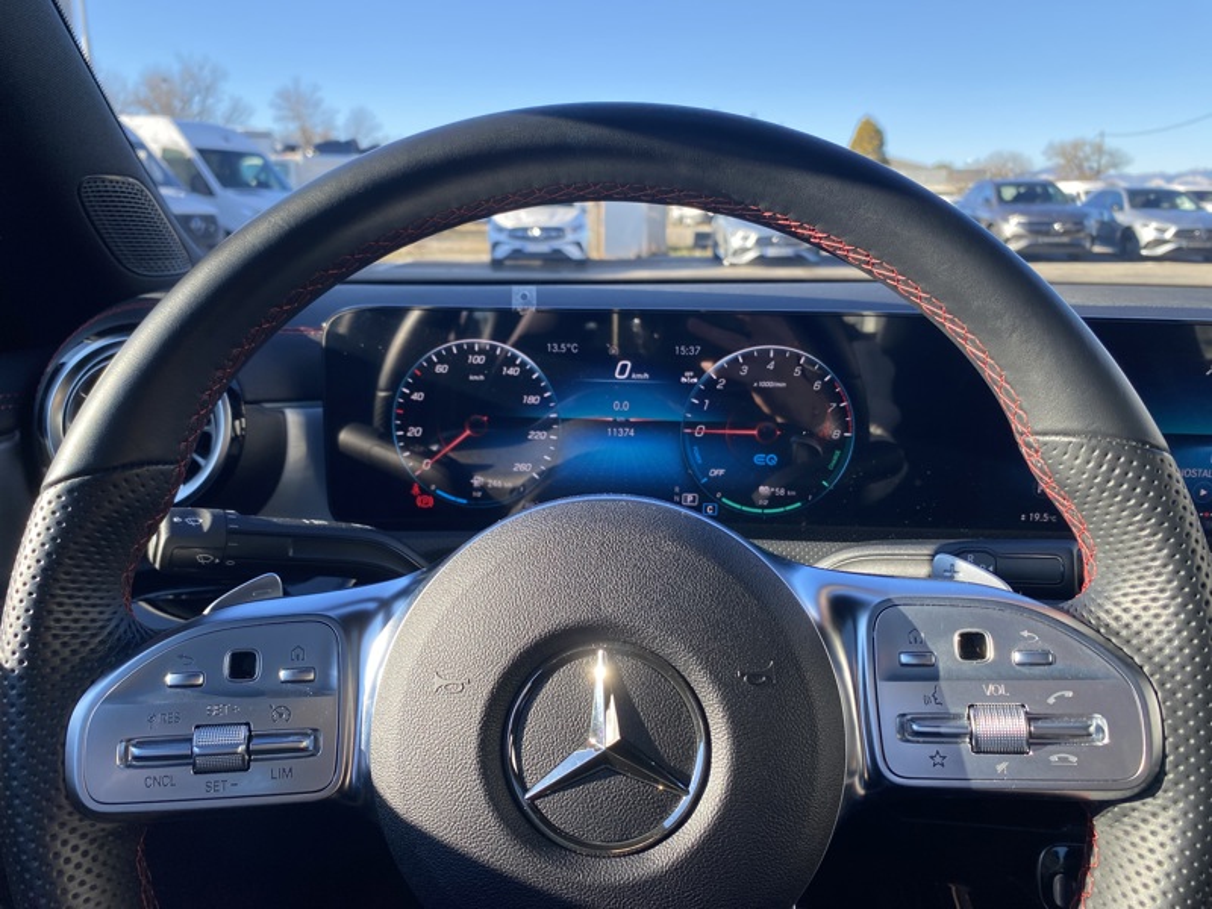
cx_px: 606
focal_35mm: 26
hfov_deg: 67.3
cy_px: 454
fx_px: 910
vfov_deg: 53.1
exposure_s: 1/333
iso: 32
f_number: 1.8
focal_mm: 4.25
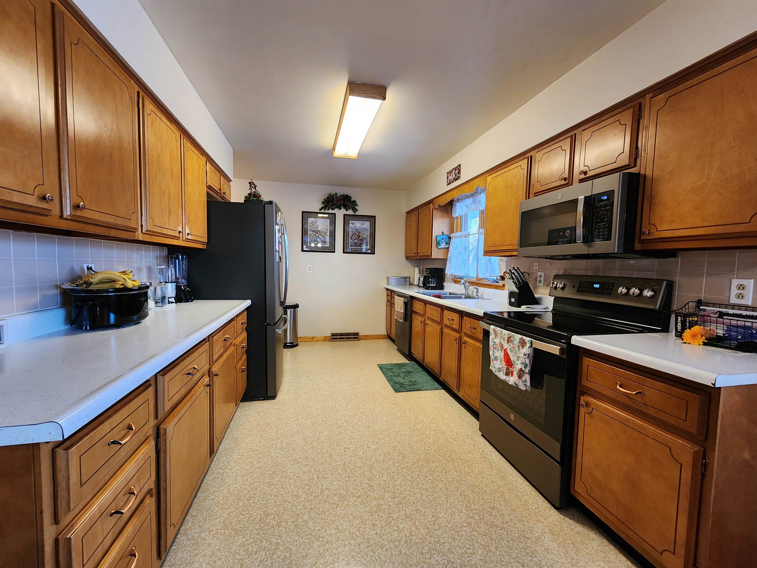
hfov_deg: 106.2
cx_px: 378
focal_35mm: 13
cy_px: 284
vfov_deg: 89.9
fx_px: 284
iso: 400
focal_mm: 2.2
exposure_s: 1/60
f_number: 2.2
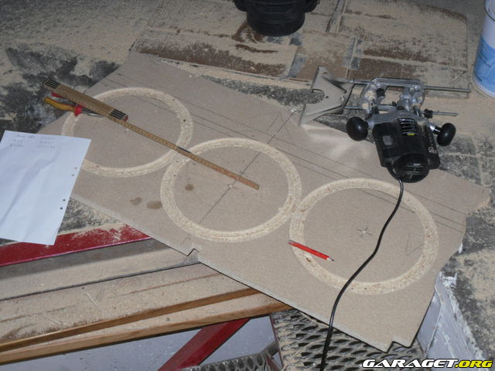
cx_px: 248
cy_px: 186
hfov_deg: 34.9
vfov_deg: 26.6
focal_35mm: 55
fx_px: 786
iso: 100
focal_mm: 9.83
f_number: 4
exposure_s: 1/53
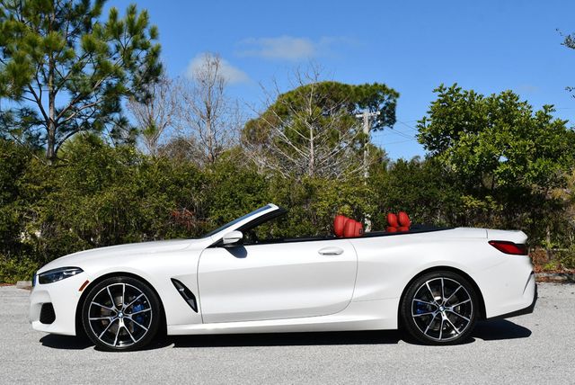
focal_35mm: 56
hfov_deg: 35.6
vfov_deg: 24.2
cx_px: 288
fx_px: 895
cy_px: 192
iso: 100
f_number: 10
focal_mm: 28
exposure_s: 1/400
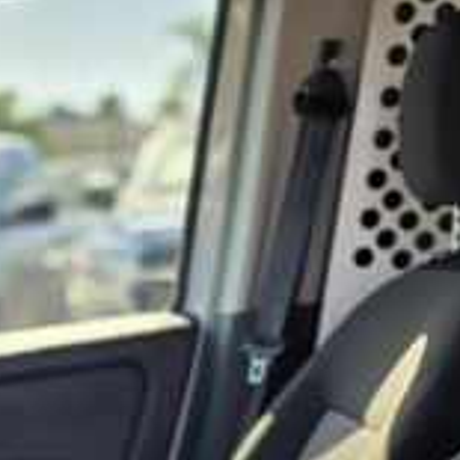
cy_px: 700
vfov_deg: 18.2
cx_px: -71
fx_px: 1263
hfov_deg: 19.6
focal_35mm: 84
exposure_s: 1/359
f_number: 1.7
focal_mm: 6.3
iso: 25
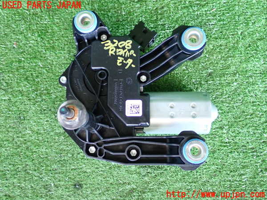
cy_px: 100
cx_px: 134
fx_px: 316
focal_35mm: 41
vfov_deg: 35.1
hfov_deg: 45.8
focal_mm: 7.31
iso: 800
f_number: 2.8
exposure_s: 1/40
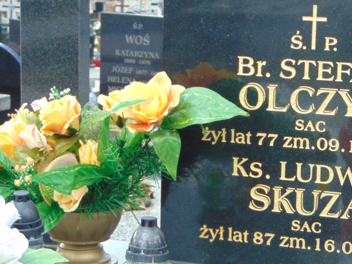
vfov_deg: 11.9
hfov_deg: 15.8
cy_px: 212
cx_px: 244
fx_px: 1261
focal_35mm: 124
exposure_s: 1/200
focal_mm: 12.8
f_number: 3.7
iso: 160
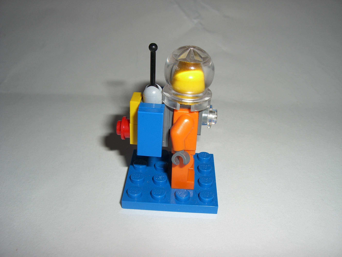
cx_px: 171
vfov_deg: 37.7
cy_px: 128
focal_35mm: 38
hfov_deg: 49.0
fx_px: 375
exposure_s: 1/60
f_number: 4.3
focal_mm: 6.2
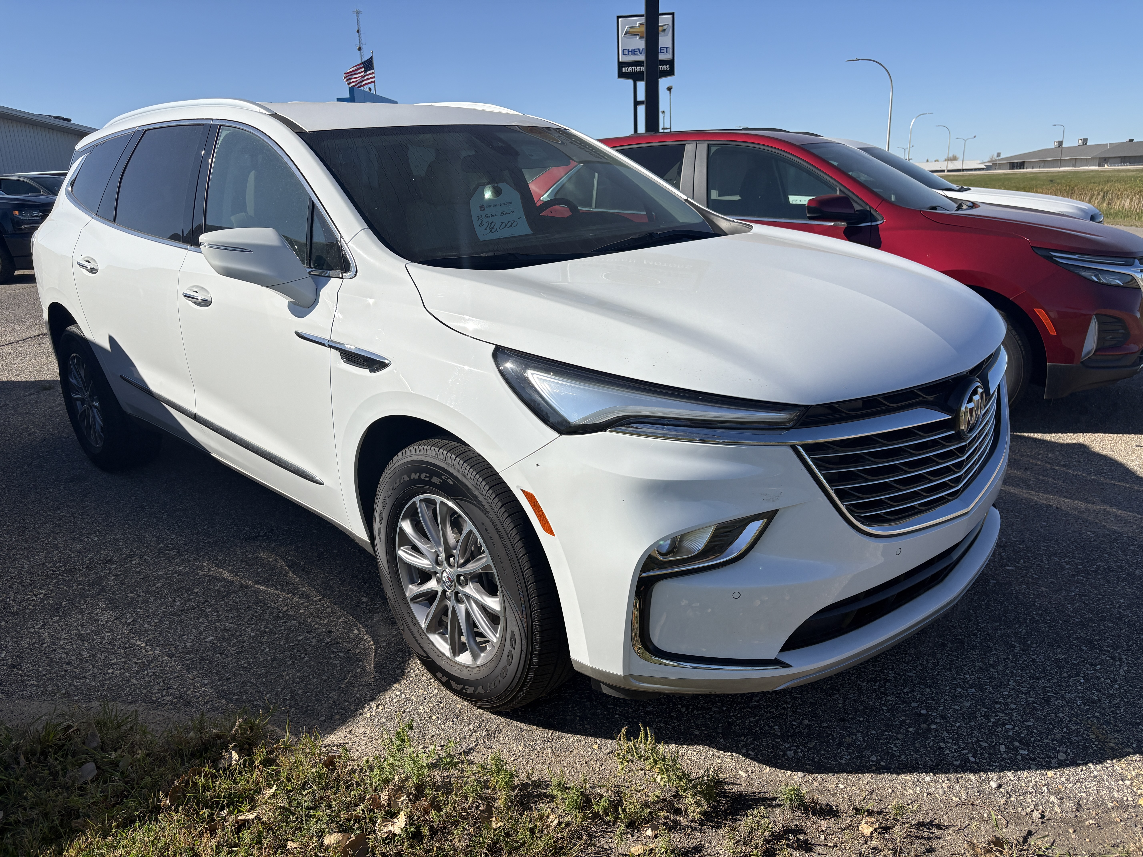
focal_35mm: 26
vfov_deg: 53.1
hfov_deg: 67.3
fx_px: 859
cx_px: 572
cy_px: 428
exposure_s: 1/5348
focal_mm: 5.96
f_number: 1.6
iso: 50
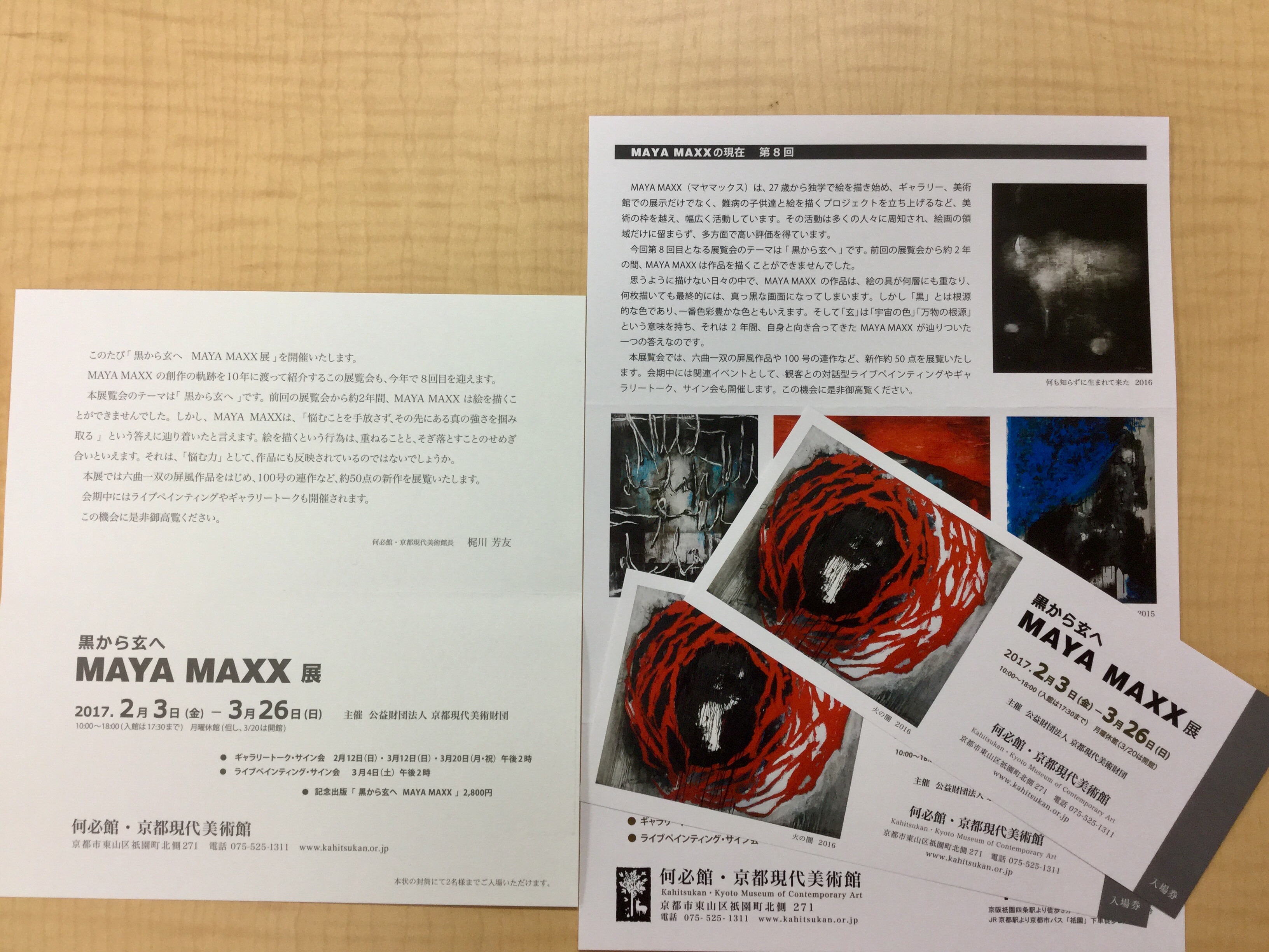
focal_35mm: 31
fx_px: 1136
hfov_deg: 58.4
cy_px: 476
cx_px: 634
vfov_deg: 45.4
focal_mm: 3.3
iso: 50
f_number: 2.4
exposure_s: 1/30
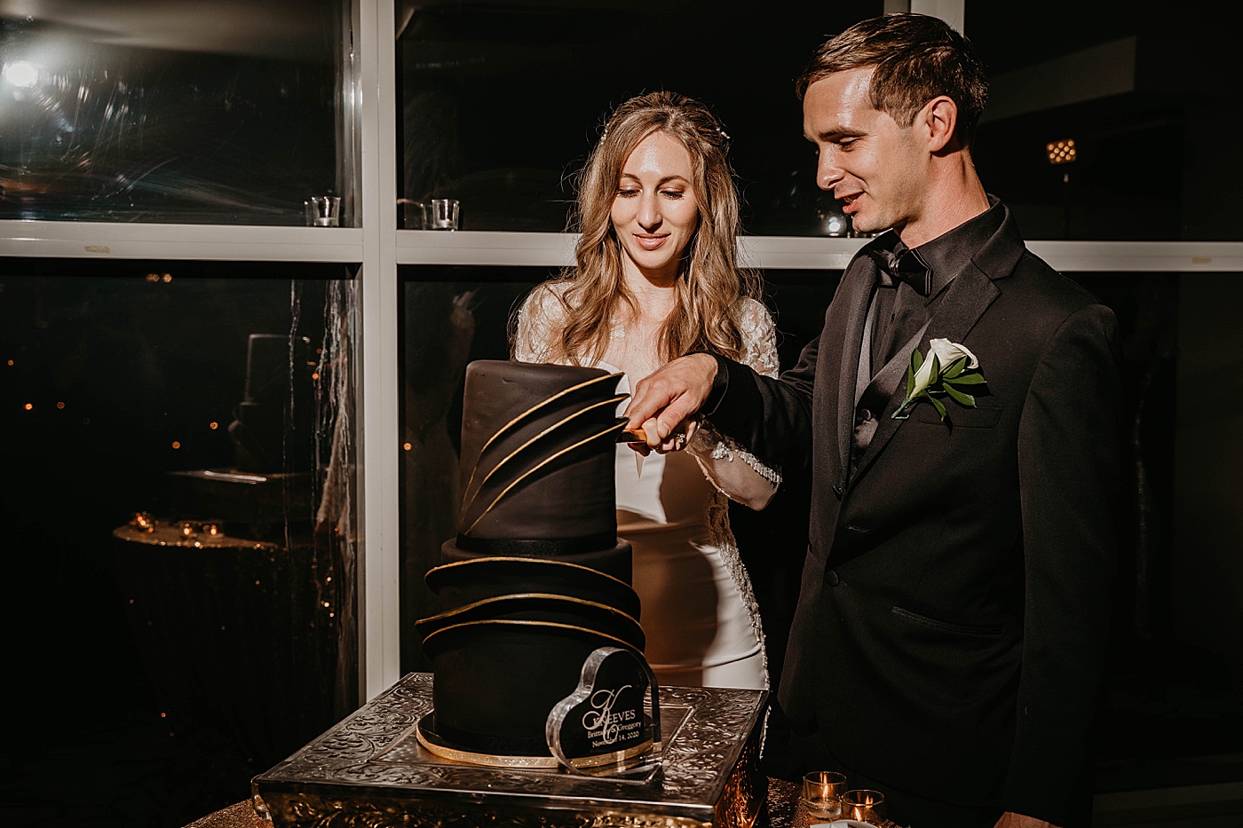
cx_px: 622
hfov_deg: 43.6
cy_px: 414
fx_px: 1553
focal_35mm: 45
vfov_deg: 29.9
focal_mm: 45
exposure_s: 1/250
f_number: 5
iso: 320
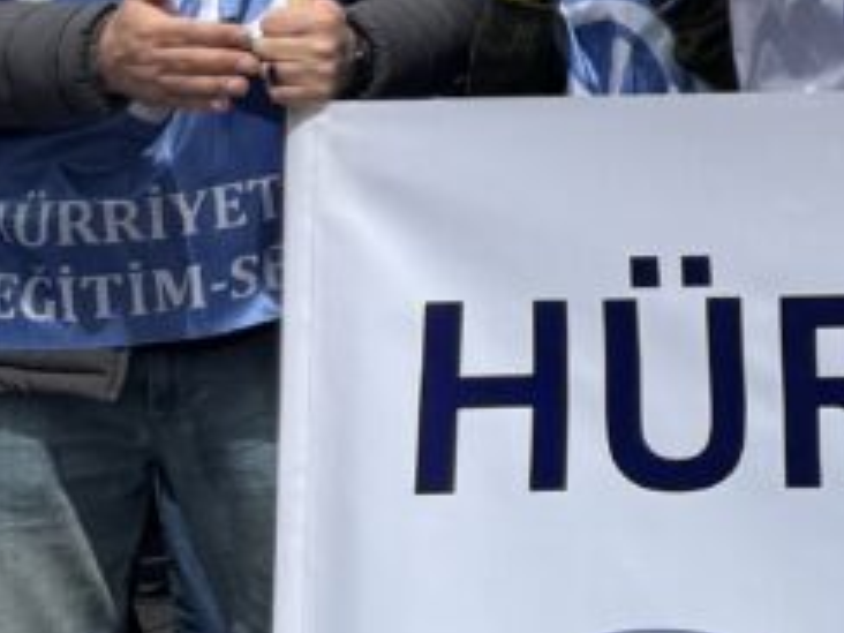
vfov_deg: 11.5
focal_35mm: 126
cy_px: -142
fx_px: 3072
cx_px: 2117
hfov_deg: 12.1
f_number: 1.78
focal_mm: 6.76
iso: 80
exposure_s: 1/4950
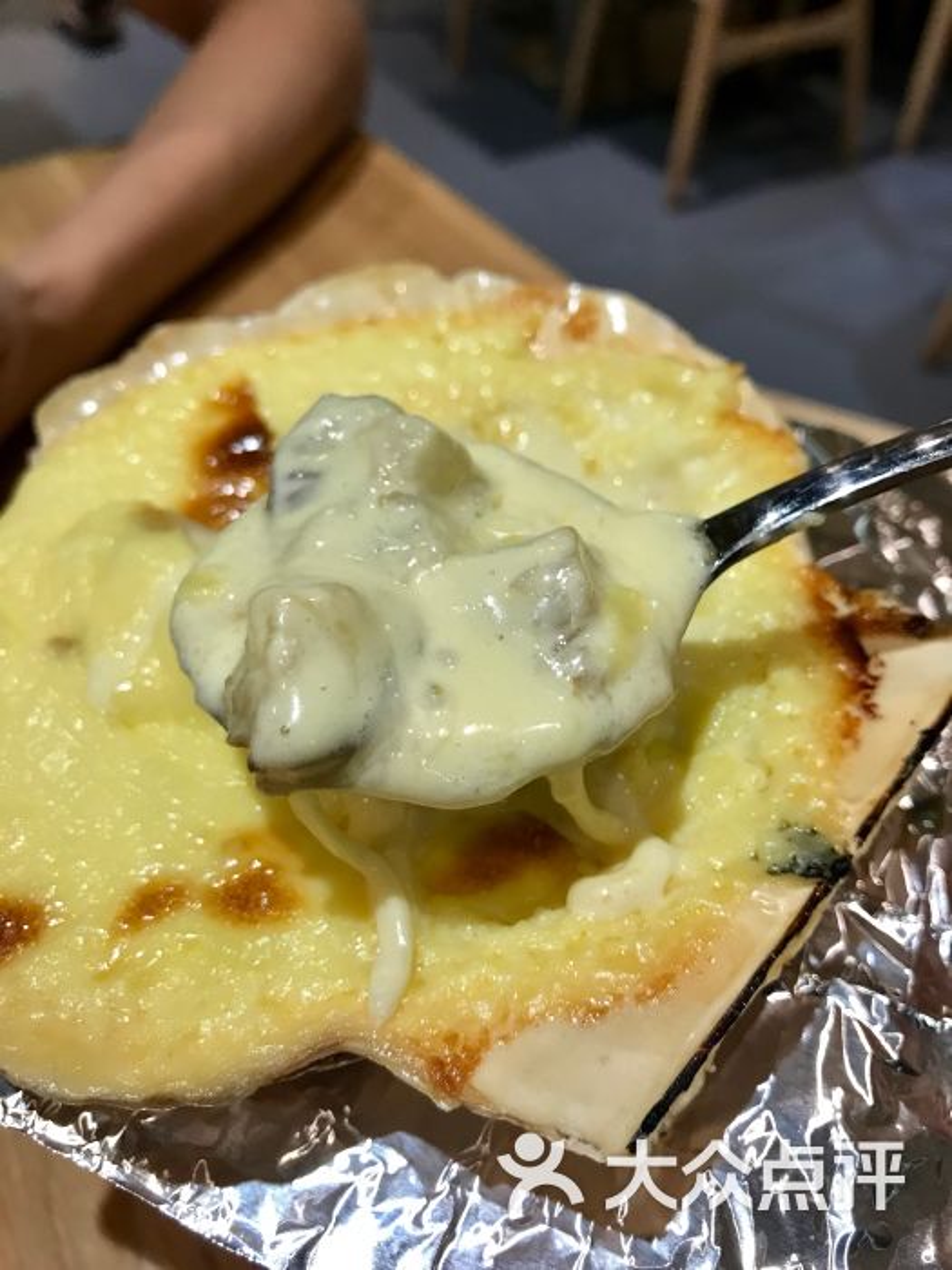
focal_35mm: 28
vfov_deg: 63.4
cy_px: 635
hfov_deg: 49.7
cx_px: 476
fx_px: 1027
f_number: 1.8
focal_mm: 3.99
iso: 40
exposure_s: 1/25
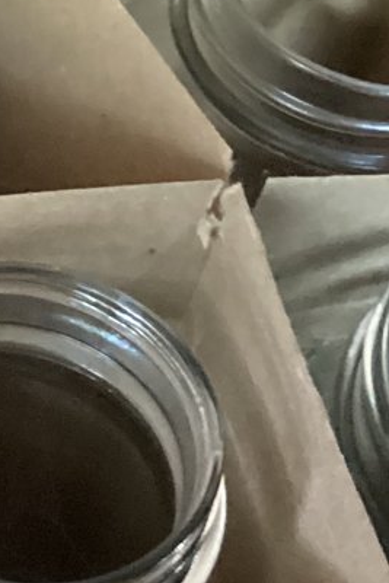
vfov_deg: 16.3
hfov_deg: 10.6
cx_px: -302
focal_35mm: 122
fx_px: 1976
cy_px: 619
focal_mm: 3.3
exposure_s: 1/20
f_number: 2.4
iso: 640
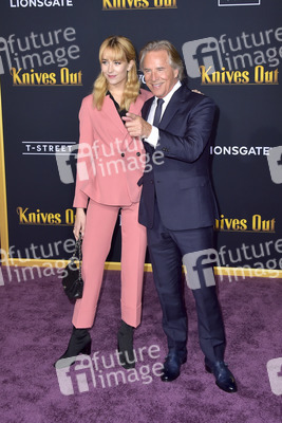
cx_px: 141
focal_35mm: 40
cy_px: 212
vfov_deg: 48.4
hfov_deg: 33.4
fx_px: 470
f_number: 7.1
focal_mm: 40
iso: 500
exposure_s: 1/250
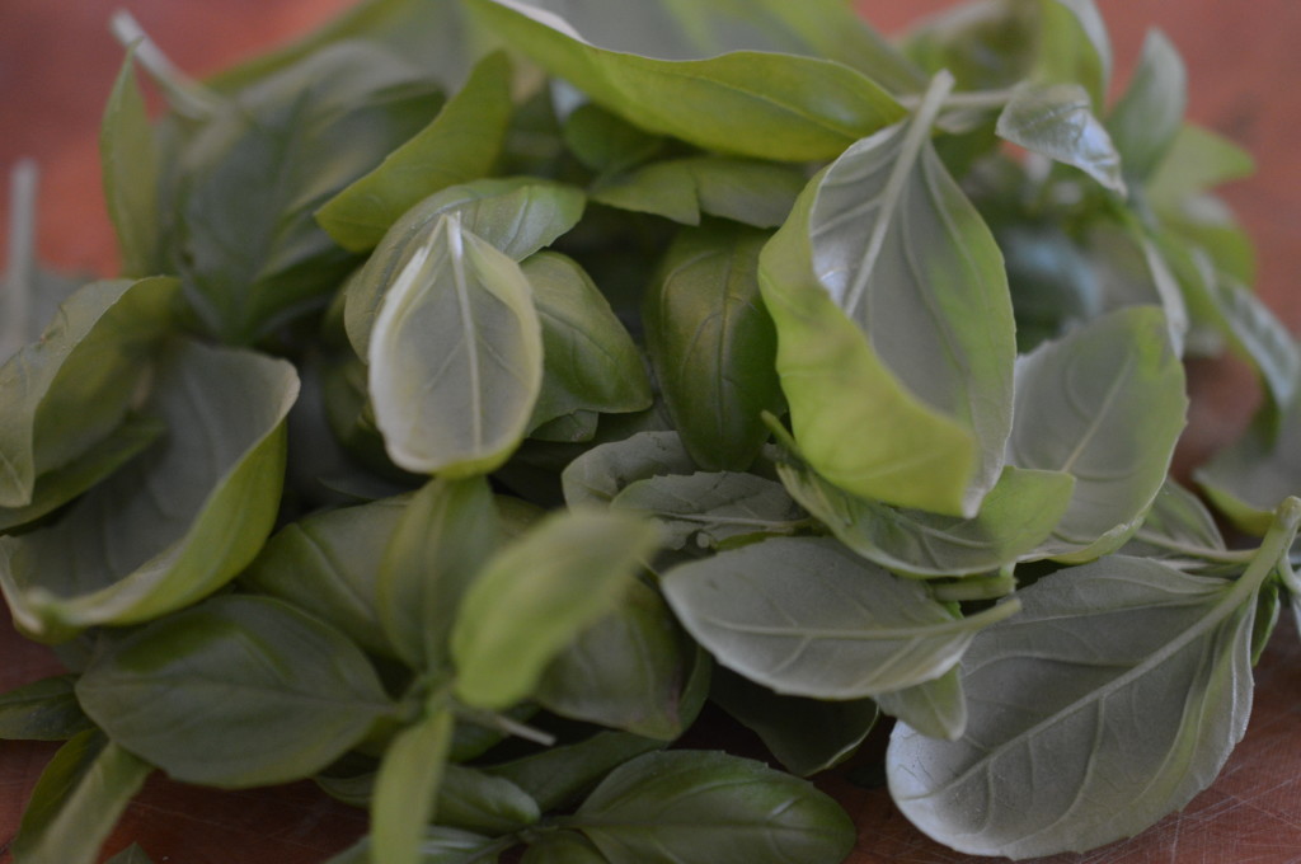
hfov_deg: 33.4
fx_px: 2166
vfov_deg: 22.6
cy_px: 432
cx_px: 650
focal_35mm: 60
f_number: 3
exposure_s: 1/60
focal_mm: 40
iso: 900
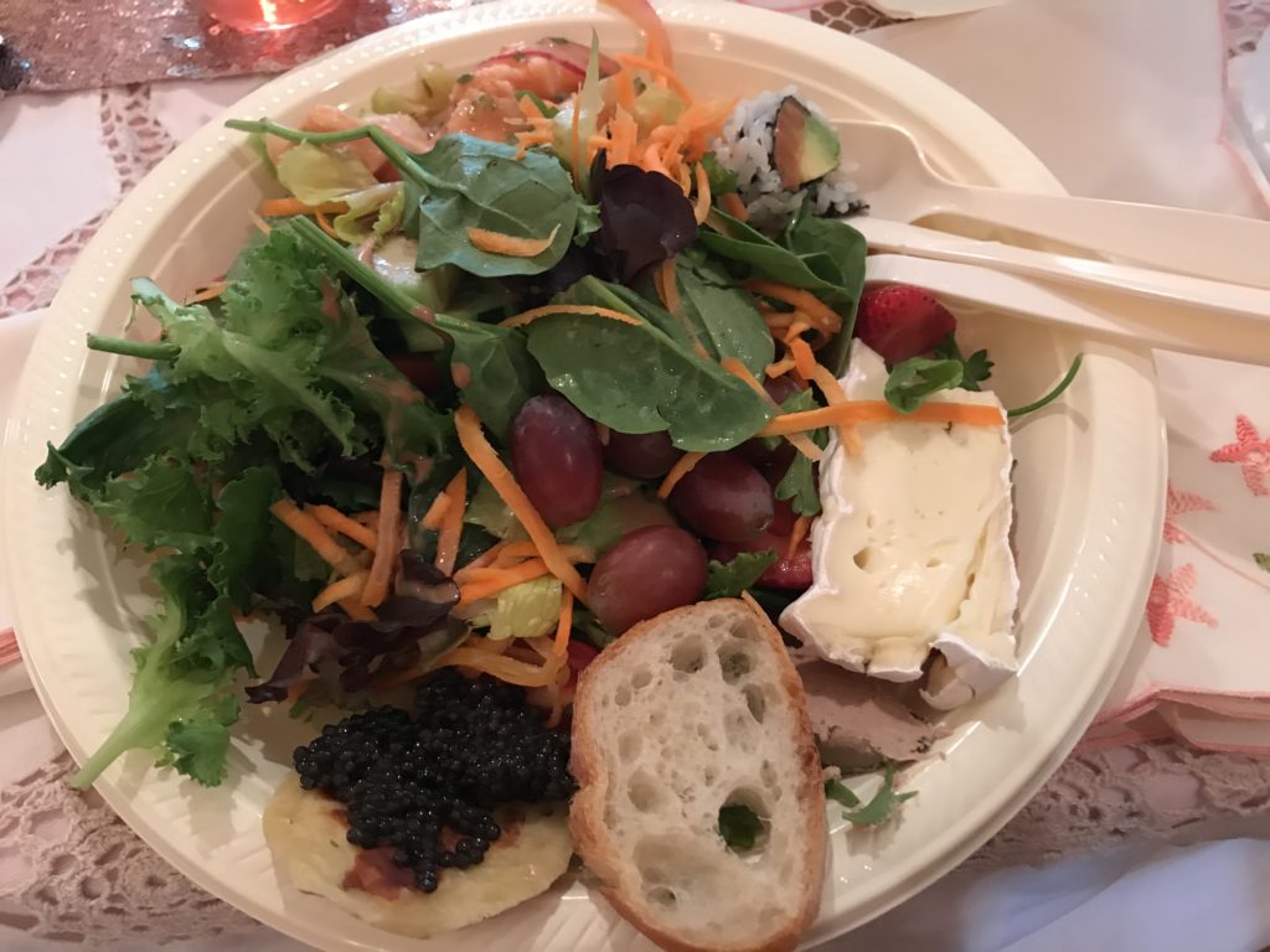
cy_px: 476
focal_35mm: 28
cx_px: 635
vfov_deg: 49.7
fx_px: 1027
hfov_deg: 63.4
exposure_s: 1/9
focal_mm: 3.99
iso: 100
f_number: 1.8
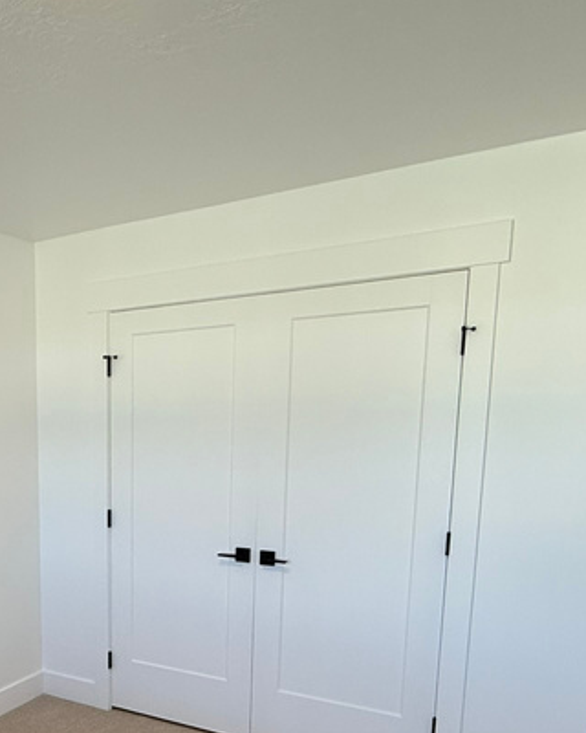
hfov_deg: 38.3
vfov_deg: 49.5
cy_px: 548
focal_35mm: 35
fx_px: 759
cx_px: 22
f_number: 2.2
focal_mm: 2.22
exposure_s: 1/120
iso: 100
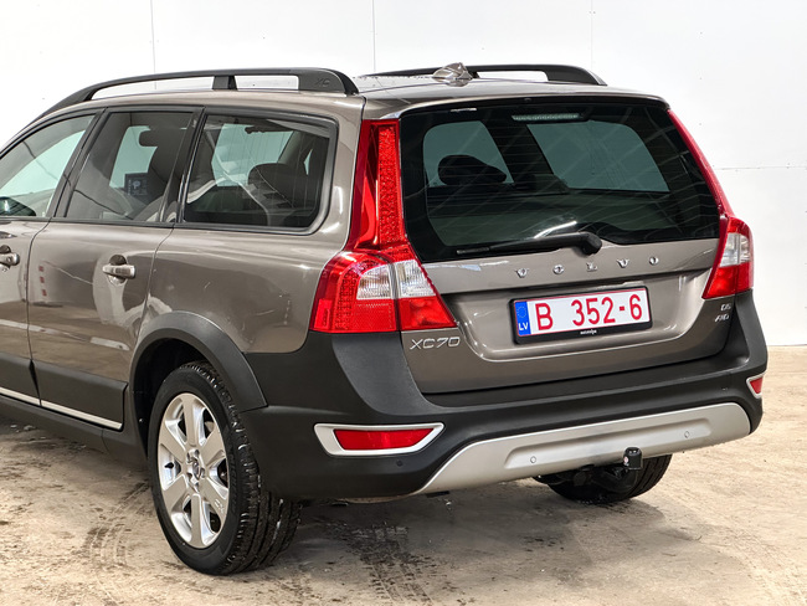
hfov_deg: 25.3
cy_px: 303
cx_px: 404
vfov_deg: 19.2
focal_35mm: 77
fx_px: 1796
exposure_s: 1/35
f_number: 2.8
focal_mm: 9
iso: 640
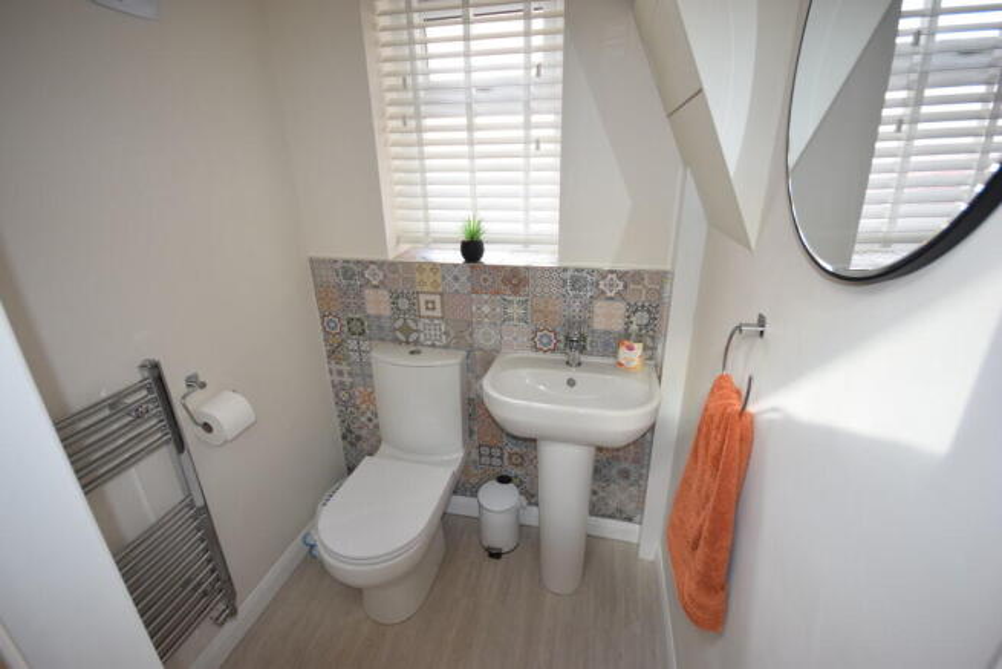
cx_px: 501
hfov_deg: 100.4
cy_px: 334
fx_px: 418
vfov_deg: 77.4
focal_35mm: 15
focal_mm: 10
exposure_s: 1/125
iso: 720
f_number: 5.6
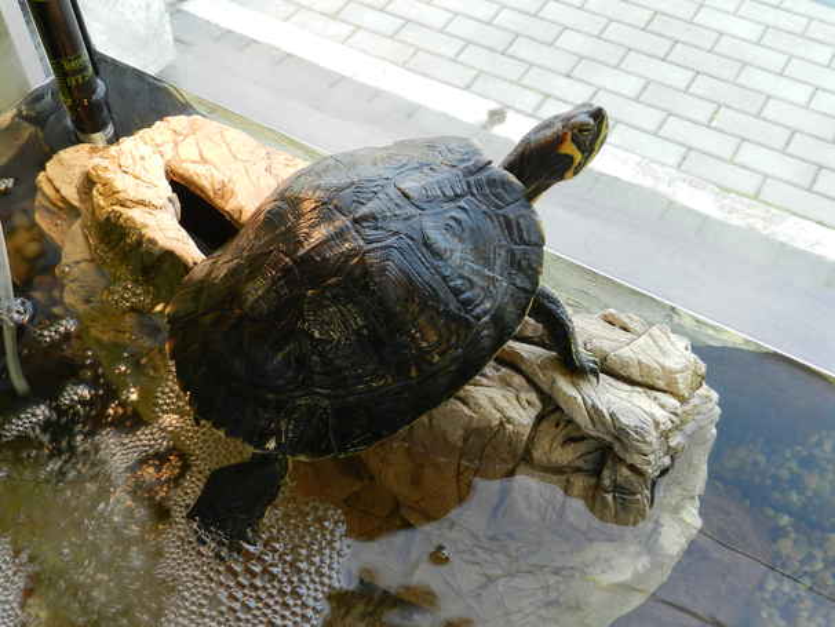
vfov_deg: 37.7
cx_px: 418
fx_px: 917
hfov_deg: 49.0
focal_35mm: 38
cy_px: 314
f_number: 4
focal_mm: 6.7
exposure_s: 1/30
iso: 200
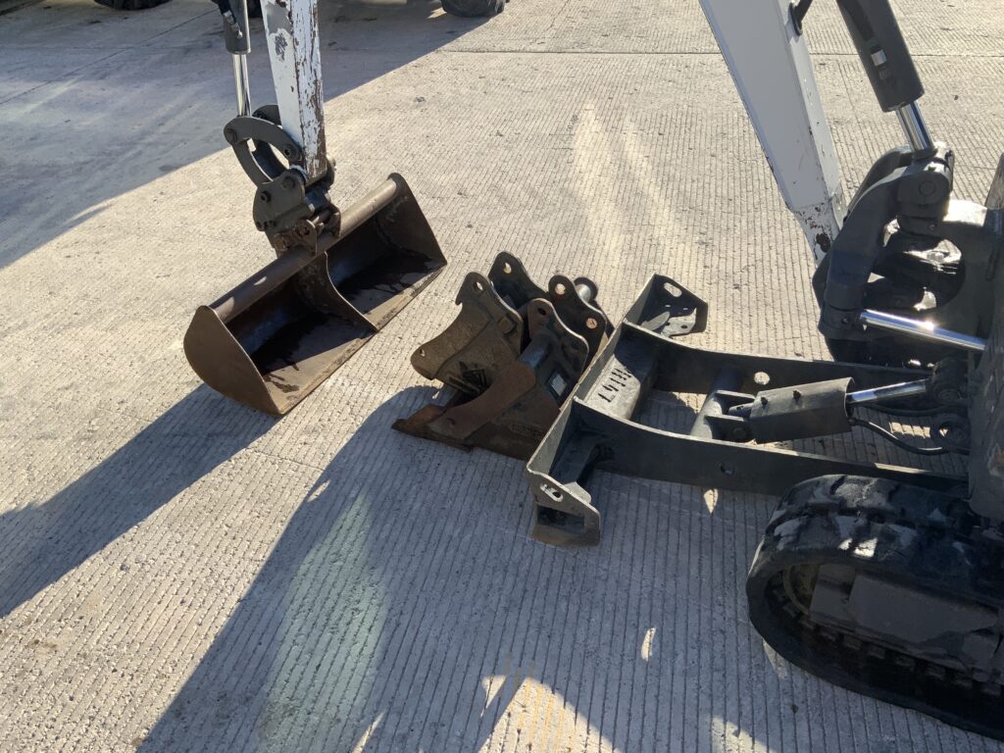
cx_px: 502
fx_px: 841
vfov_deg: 48.2
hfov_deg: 61.7
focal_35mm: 29
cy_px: 376
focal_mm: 3
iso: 16
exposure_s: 1/781
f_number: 1.8
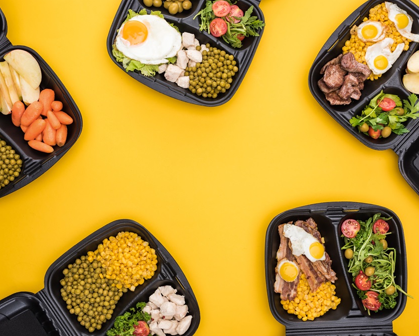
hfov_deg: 45.8
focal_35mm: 40
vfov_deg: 37.3
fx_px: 496
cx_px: 217
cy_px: 168
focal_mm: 35
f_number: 9
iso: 200
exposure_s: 1/160
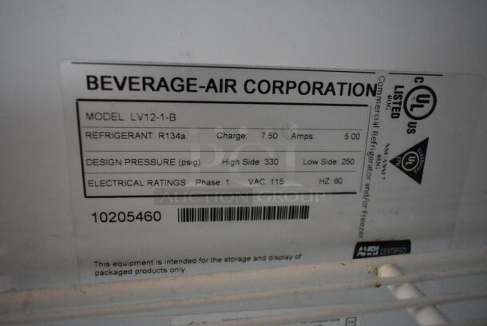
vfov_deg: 43.7
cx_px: 244
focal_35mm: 30
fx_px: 406
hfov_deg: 61.9
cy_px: 163
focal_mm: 20
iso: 9000
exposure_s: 1/125
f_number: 3.5
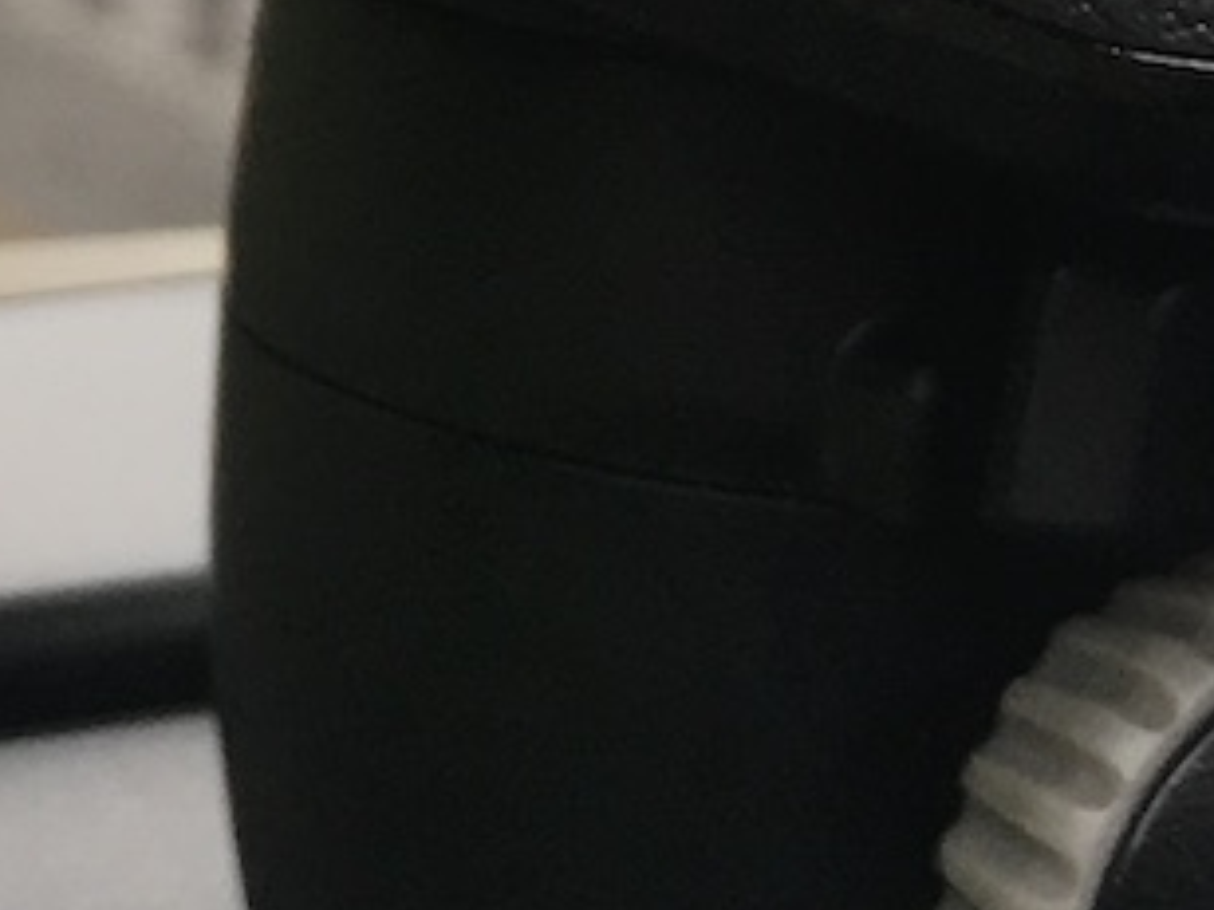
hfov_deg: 10.4
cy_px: -1221
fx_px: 6348
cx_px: -792
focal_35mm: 181
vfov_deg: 7.7
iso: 25
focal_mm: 4.15
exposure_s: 1/120
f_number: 2.2
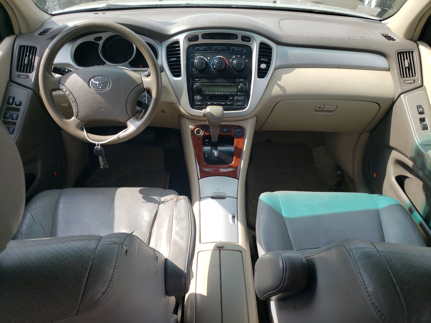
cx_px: 216
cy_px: 162
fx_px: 324
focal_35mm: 26
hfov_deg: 67.3
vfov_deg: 53.1
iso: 50
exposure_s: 1/909
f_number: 1.5
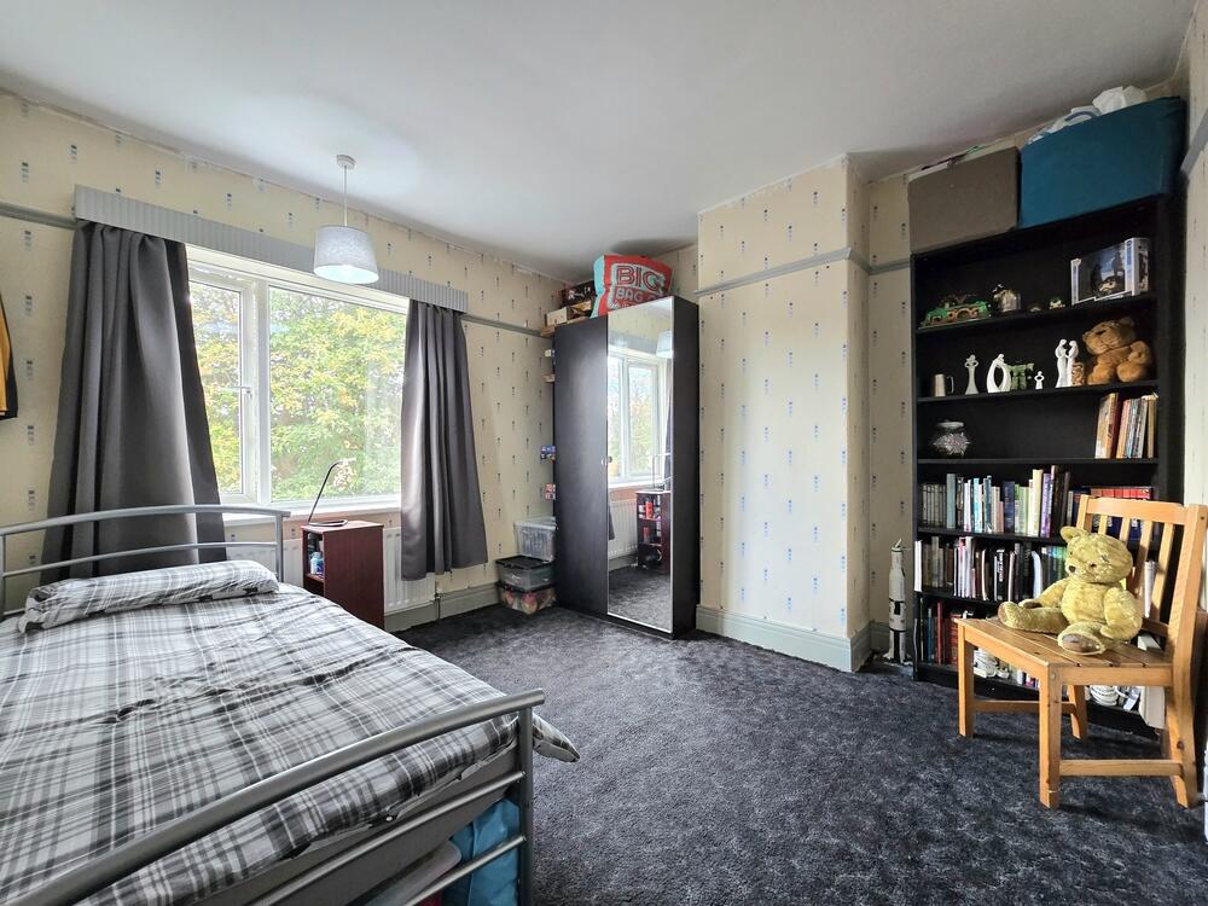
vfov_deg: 89.9
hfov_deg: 106.2
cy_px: 453
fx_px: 454
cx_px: 604
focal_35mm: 13
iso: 160
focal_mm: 2.2
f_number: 2.2
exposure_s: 1/50.3
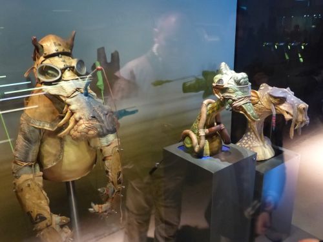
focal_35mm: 29
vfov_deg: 48.2
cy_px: 121
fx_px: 271
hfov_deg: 61.7
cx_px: 162
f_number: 2.8
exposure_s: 1/13
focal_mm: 5.3
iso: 800
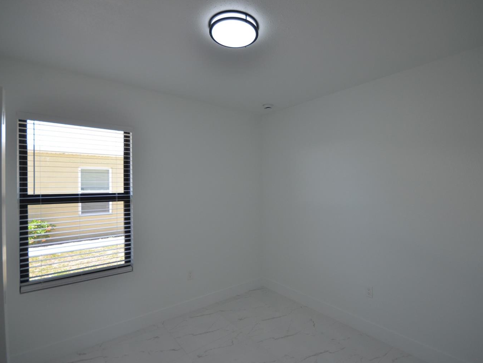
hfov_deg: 90.8
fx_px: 237
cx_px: 260
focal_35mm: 17
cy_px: 182
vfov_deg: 74.7
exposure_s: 1/125
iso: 400
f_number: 5.6
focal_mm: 10
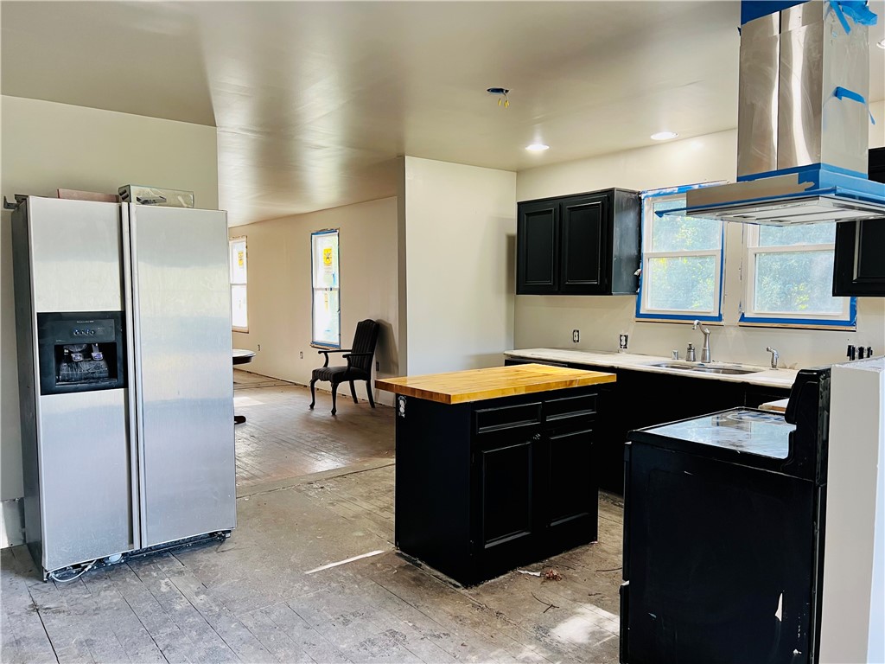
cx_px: 442
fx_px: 665
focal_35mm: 26
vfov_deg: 53.1
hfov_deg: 67.3
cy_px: 332
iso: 80
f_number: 1.5
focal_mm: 5.7
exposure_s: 1/60
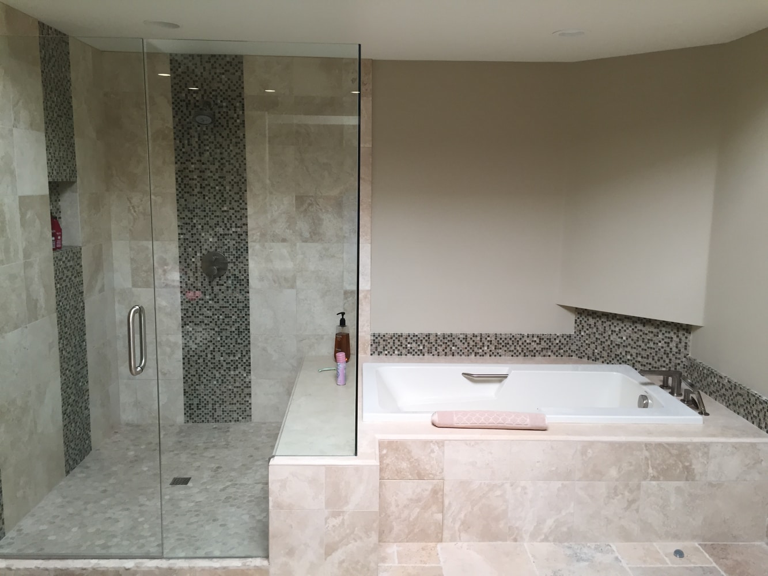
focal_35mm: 29
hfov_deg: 61.7
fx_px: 643
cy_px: 288
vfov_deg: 48.2
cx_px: 384
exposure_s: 1/40
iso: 32
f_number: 2.2
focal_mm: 4.15
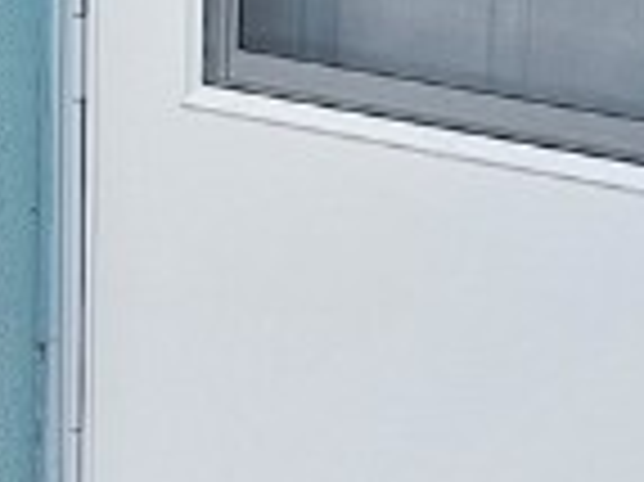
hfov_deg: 11.9
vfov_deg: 9.0
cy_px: 90
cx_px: 54
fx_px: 3067
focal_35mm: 165
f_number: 1.8
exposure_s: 1/1090
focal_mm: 5.4
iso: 50
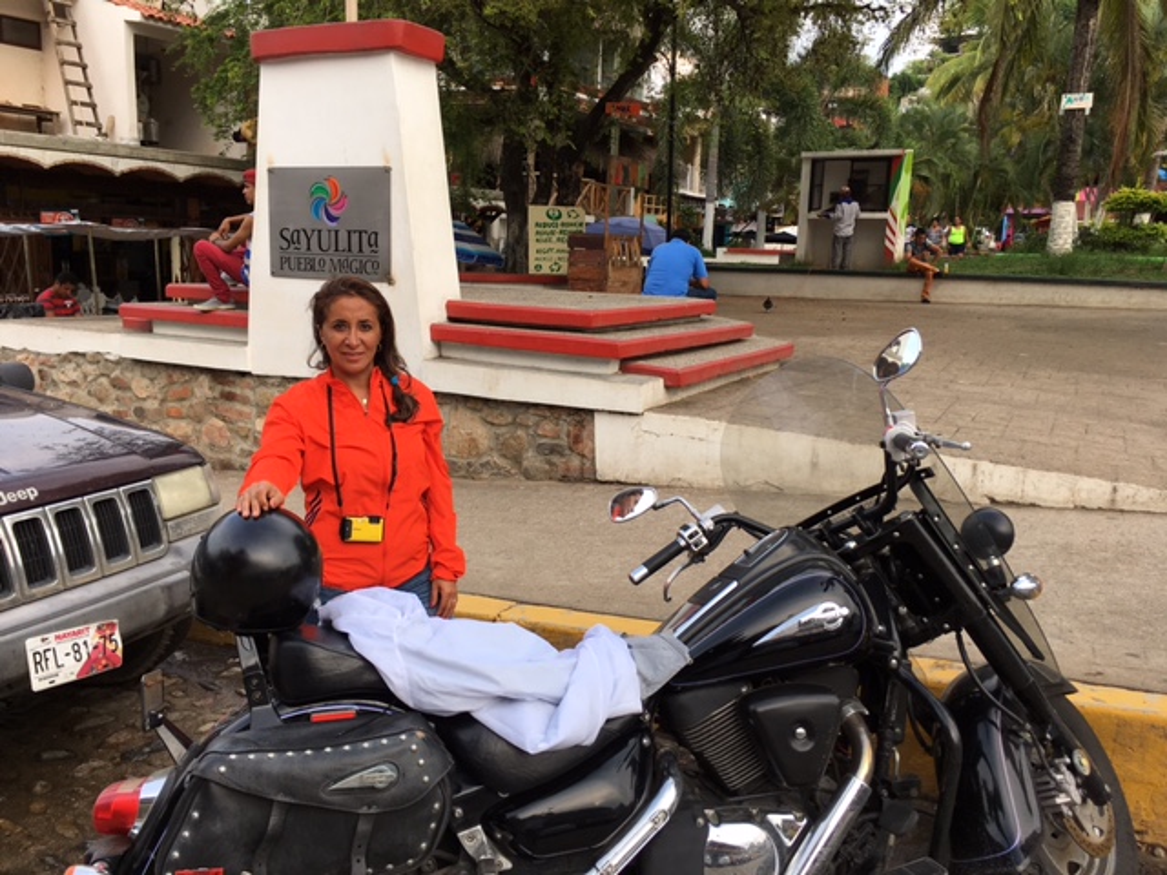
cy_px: 438
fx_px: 978
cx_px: 584
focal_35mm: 29
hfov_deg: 61.7
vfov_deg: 48.2
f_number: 2.2
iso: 25
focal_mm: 4.15
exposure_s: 1/375
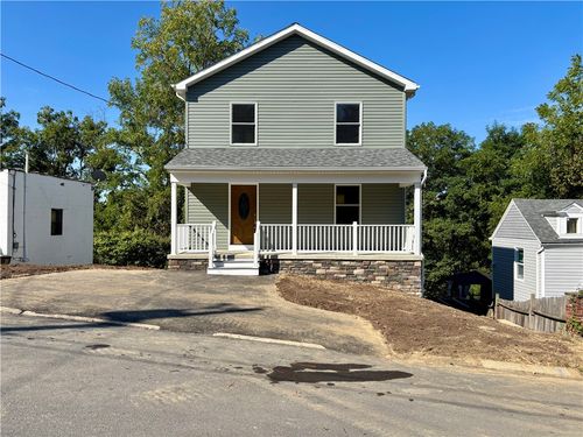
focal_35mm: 26
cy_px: 218
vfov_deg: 53.1
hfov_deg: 67.3
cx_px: 292
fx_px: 438
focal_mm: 5.96
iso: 50
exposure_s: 1/3205
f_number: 1.6
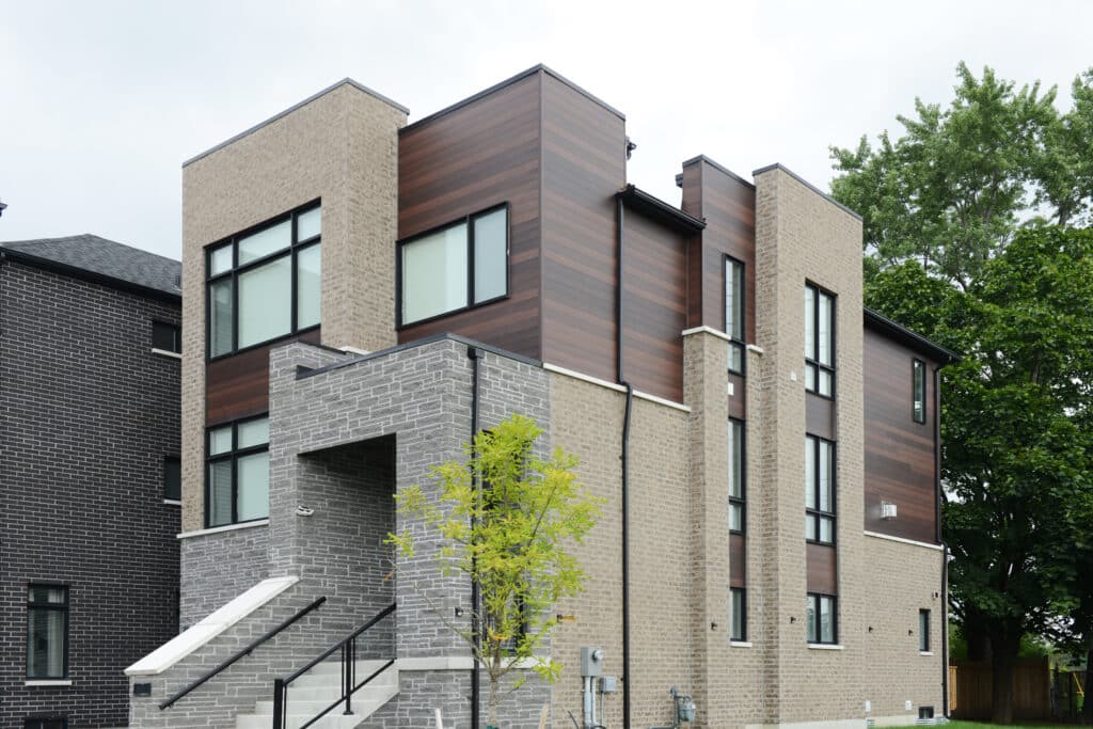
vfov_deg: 35.1
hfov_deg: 50.7
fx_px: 1154
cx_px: 546
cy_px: 364
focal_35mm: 38
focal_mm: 38
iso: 400
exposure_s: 1/250
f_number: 8
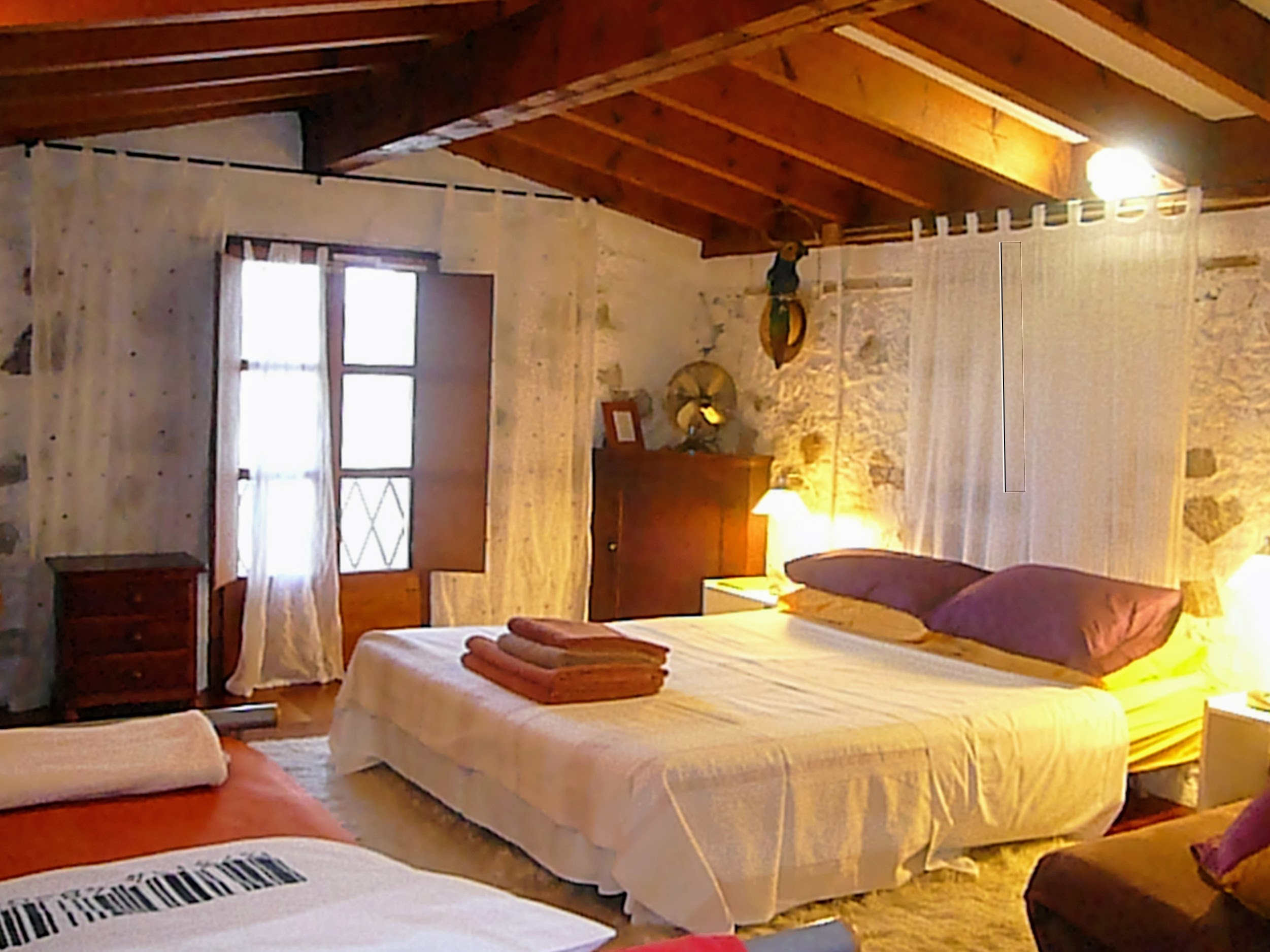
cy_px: 476
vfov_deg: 40.7
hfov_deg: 52.6
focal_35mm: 35
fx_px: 1284
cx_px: 635
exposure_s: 1/25
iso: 800
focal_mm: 5.2
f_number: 2.8
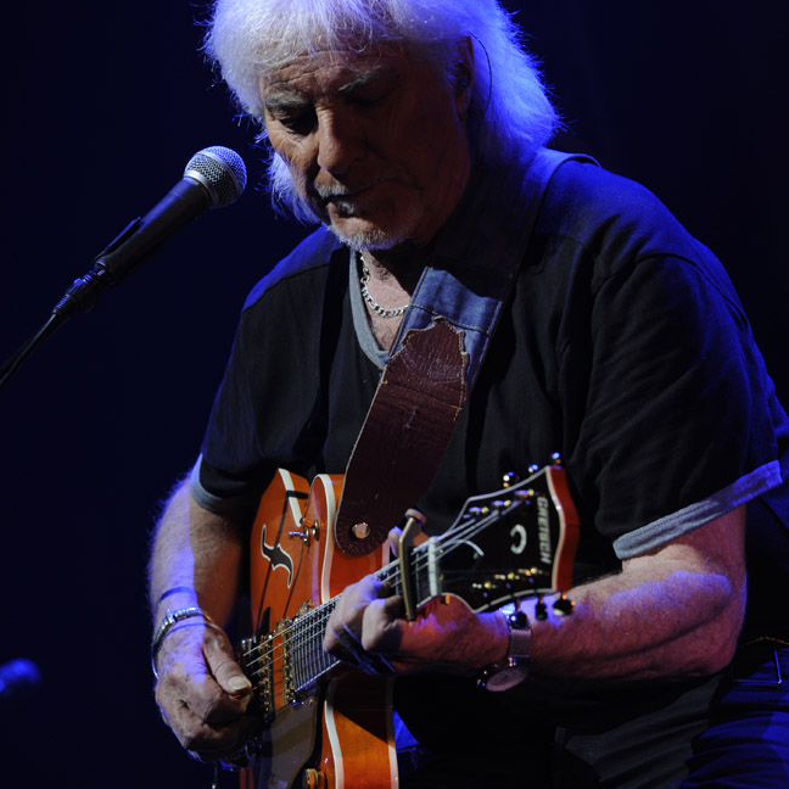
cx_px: 396
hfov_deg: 7.2
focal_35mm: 244
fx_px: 6292
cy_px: 306
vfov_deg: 7.2
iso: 1000
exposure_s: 1/100
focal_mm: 190
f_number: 6.3
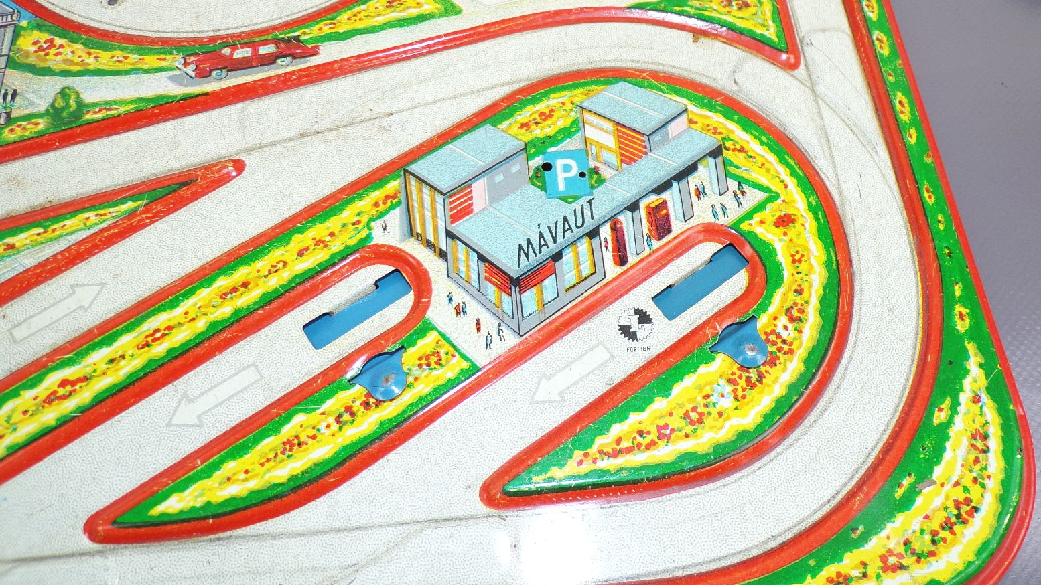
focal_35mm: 31
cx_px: 607
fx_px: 856
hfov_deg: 62.2
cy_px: 232
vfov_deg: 37.6
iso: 80
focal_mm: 4.3
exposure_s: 1/38
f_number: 3
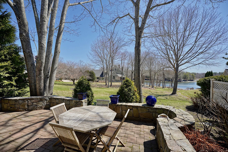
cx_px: 114
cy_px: 76
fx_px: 89
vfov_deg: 81.2
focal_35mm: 14
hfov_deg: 104.3
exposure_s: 1/200
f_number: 7.1
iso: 100
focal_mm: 14
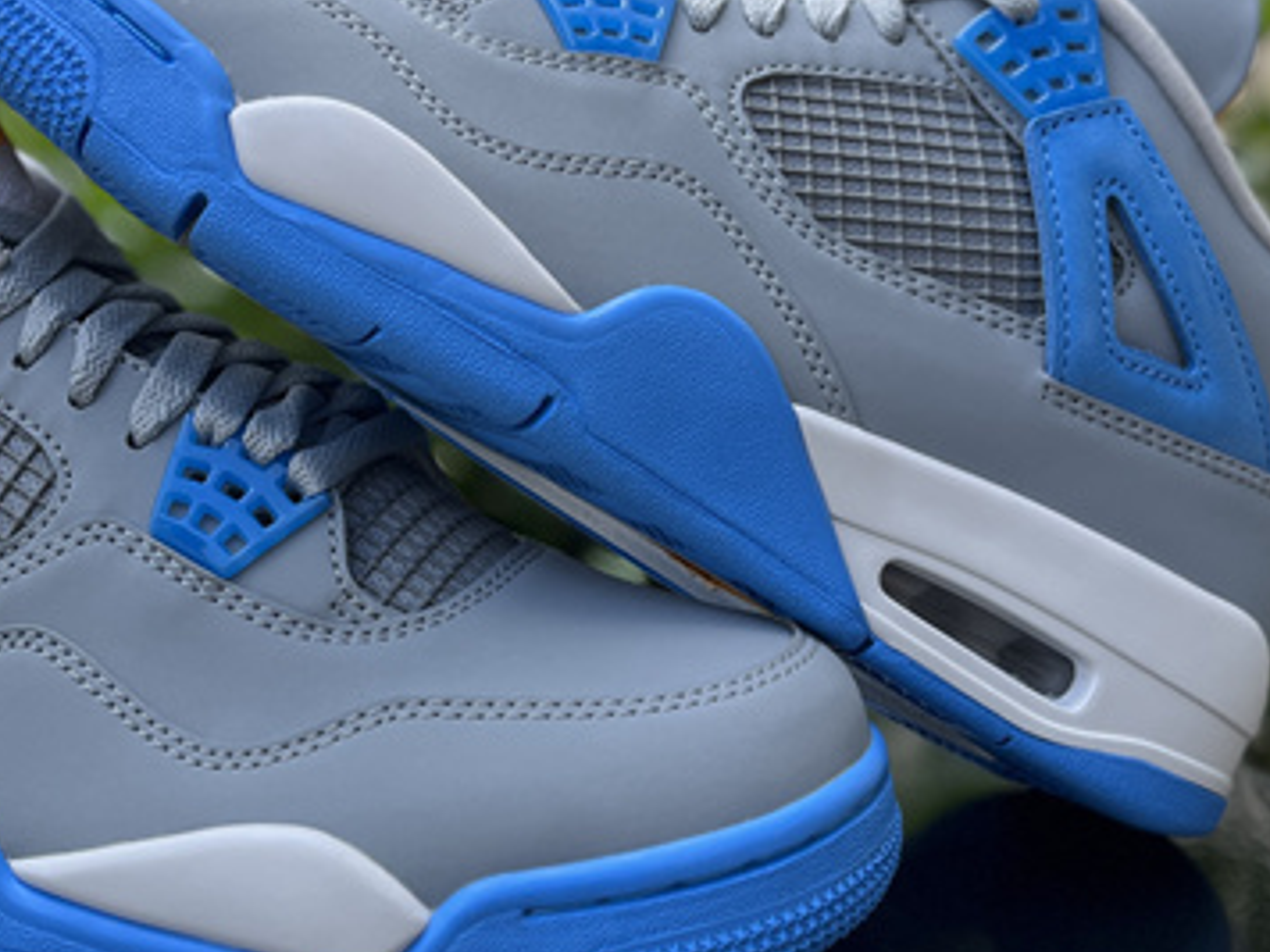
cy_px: 194
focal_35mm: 54
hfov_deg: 35.3
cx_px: 467
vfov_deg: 26.5
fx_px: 1981
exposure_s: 1/718
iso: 50
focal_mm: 5.1
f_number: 1.6
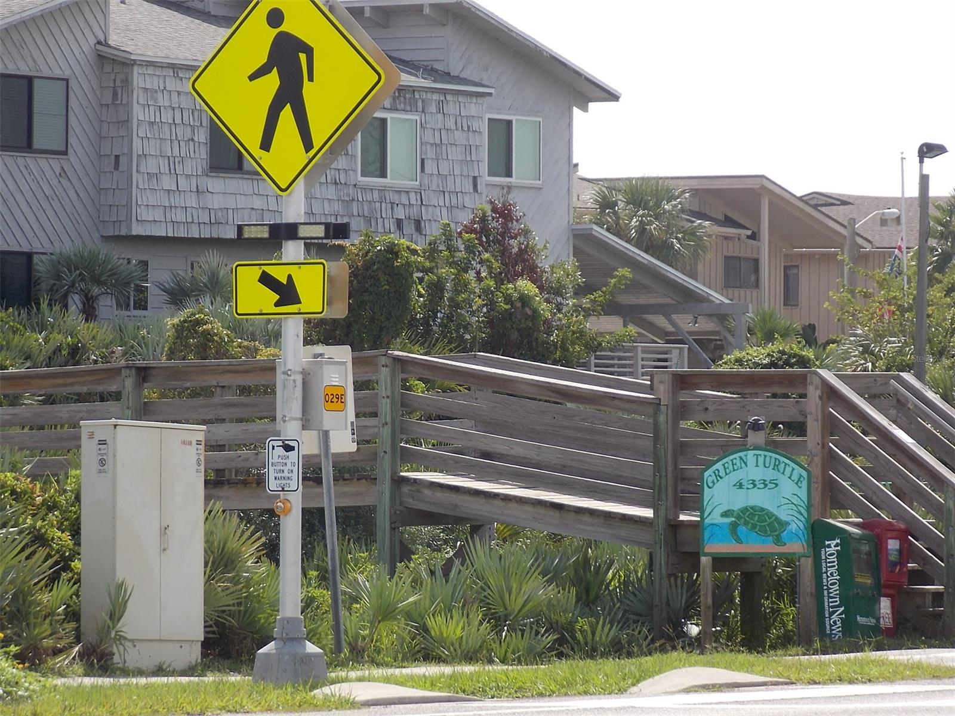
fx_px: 5987
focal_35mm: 217
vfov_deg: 6.8
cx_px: 478
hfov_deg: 9.1
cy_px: 358
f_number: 5.5
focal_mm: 38.6
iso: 80
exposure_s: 1/250
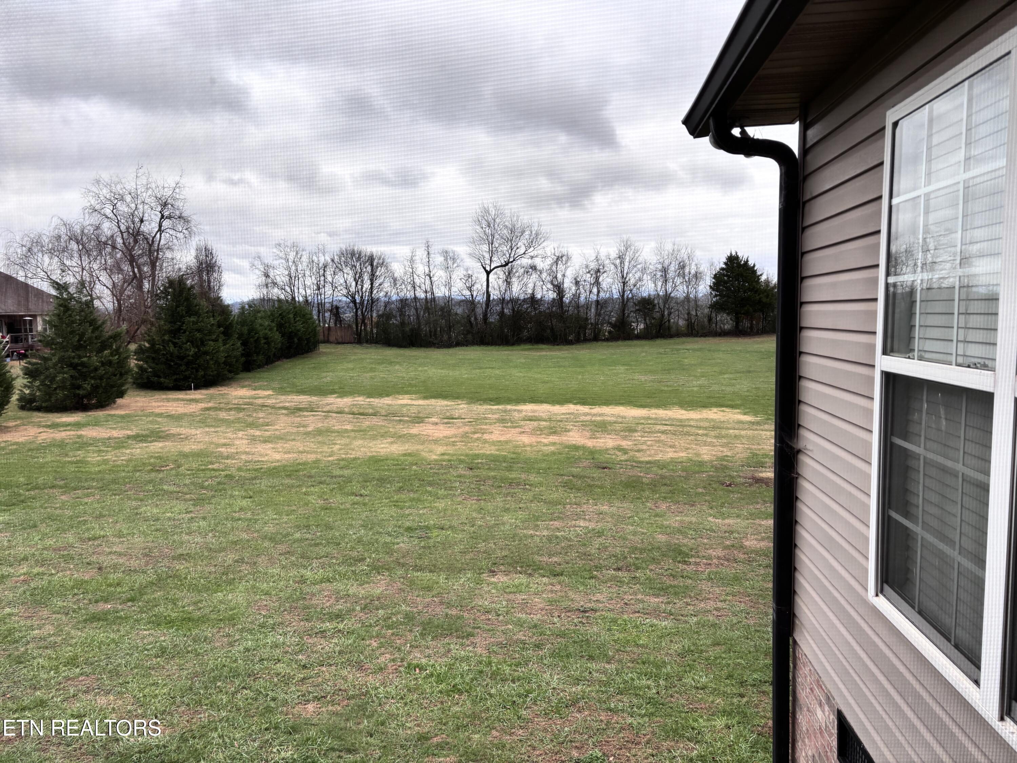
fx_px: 764
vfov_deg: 53.1
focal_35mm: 26
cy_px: 382
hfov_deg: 67.3
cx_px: 508
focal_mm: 5.96
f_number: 1.6
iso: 50
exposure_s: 1/726
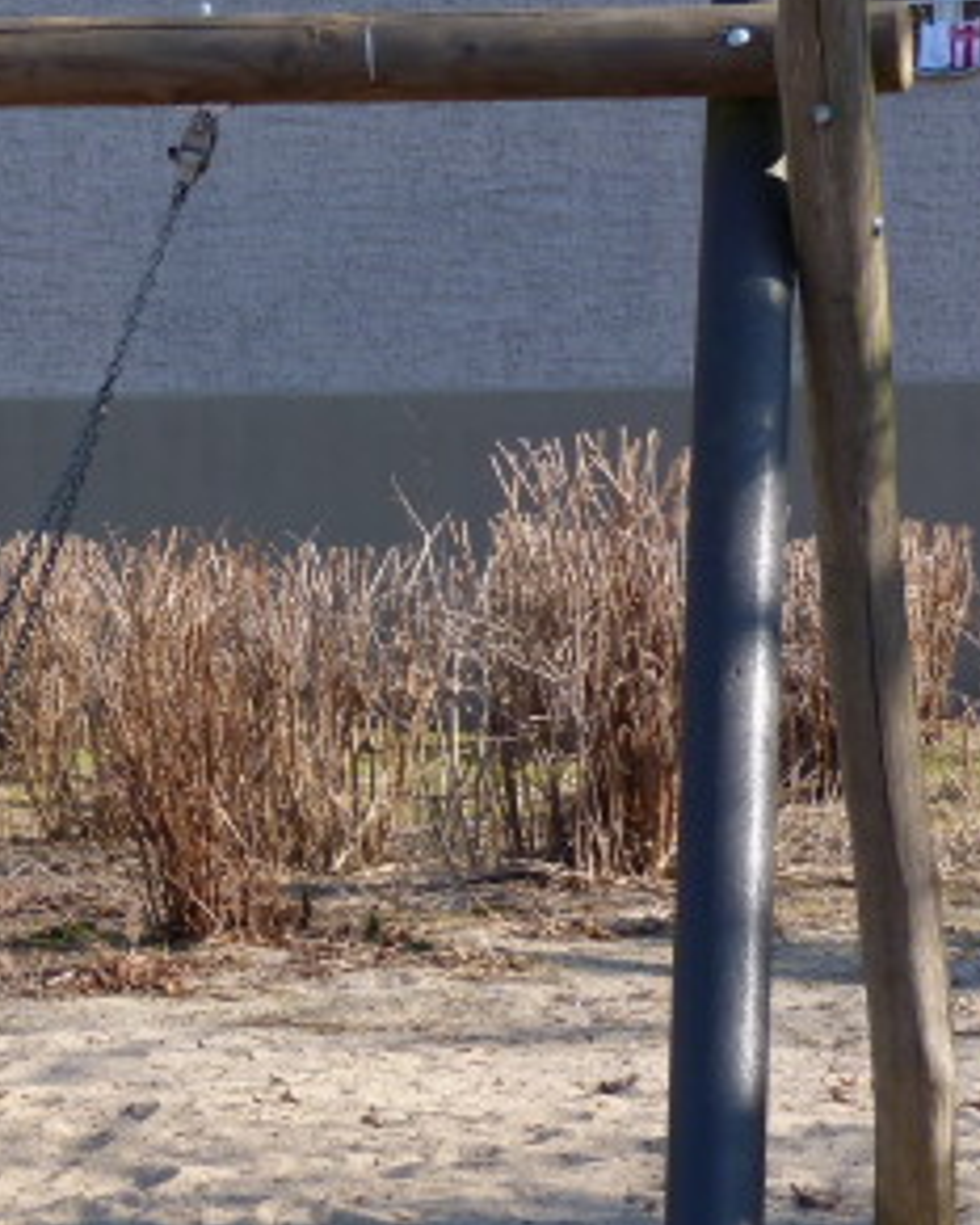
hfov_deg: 8.6
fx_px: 6414
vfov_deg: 10.9
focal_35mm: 177
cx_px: -168
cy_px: 926
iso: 80
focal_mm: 11.8
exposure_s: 1/250
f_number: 4
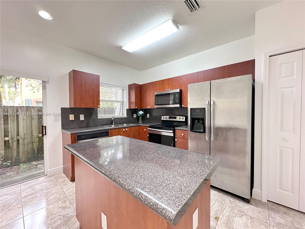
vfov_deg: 85.7
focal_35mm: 14
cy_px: 114
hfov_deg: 102.1
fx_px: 123
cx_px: 152
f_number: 2.2
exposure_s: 1/60
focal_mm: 2.22
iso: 400
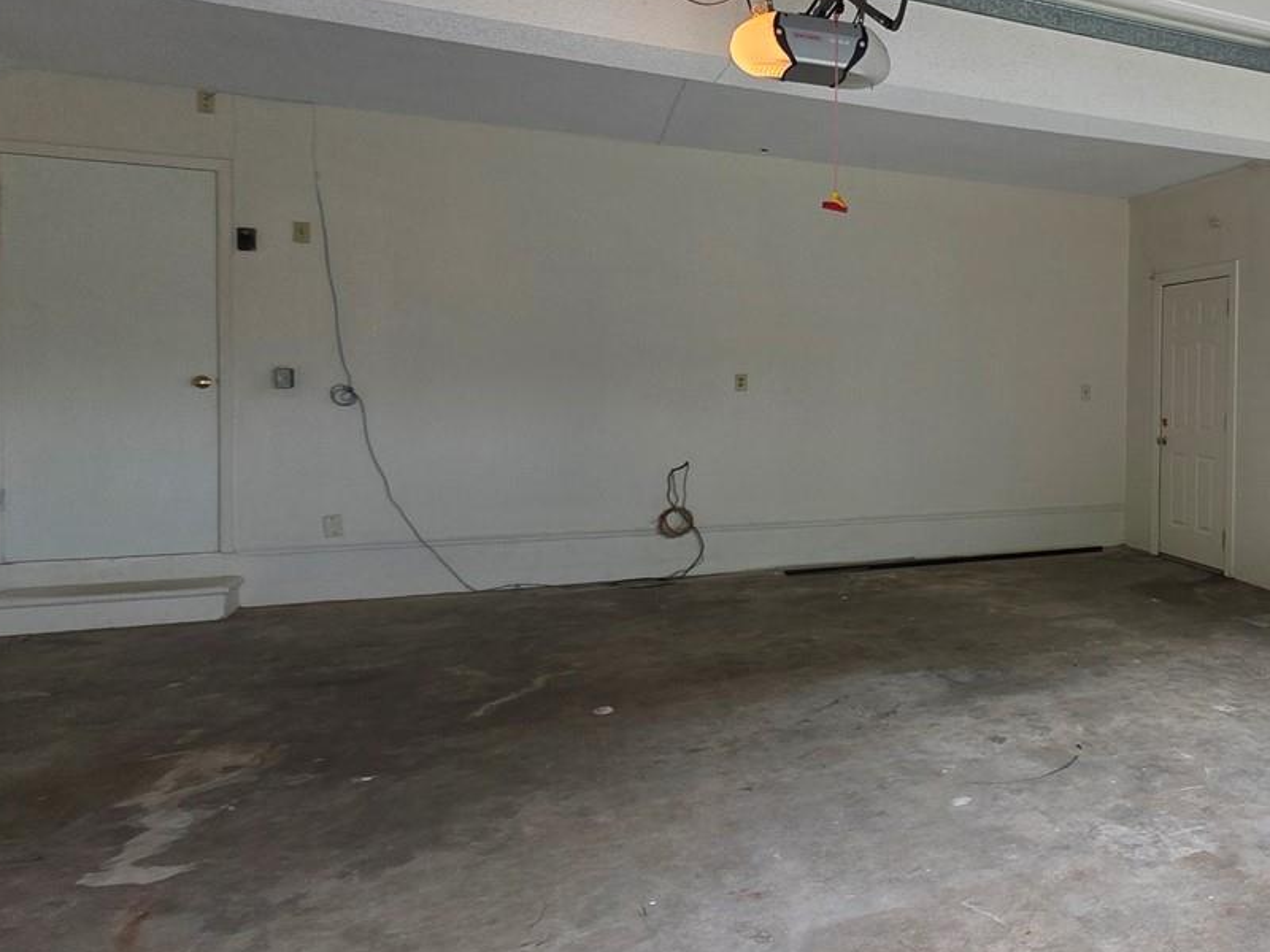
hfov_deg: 58.6
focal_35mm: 26
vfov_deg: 52.8
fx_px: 954
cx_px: 1118
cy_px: 400
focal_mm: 2.2
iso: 80
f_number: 1.9
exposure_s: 1/120
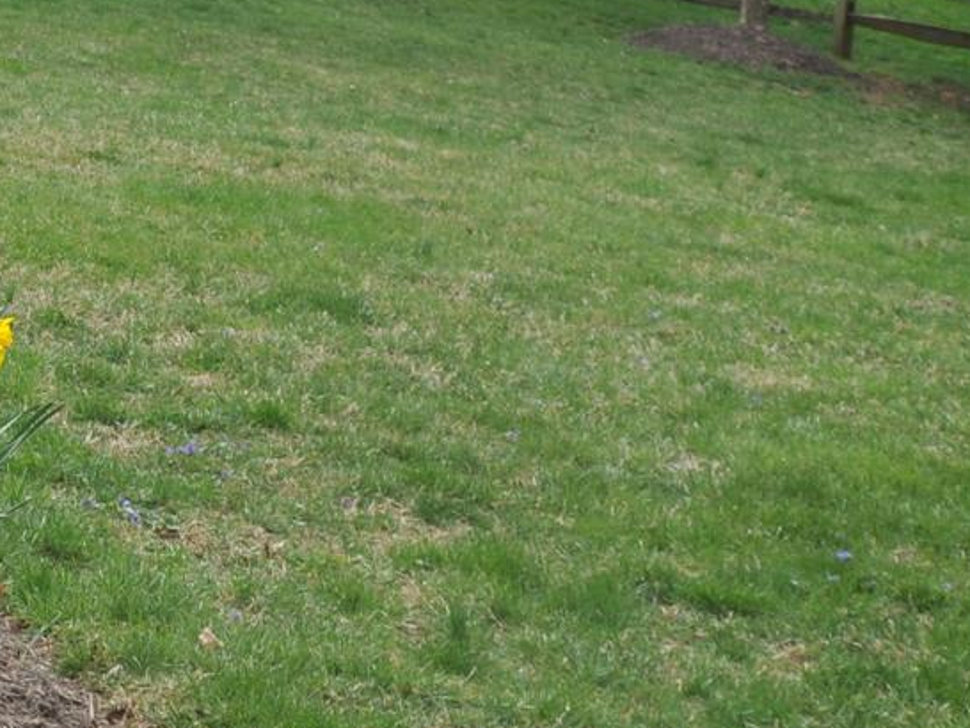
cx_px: -744
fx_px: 3028
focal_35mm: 108
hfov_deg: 15.7
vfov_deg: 13.6
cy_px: 87
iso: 200
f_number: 8
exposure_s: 1/320
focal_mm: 20
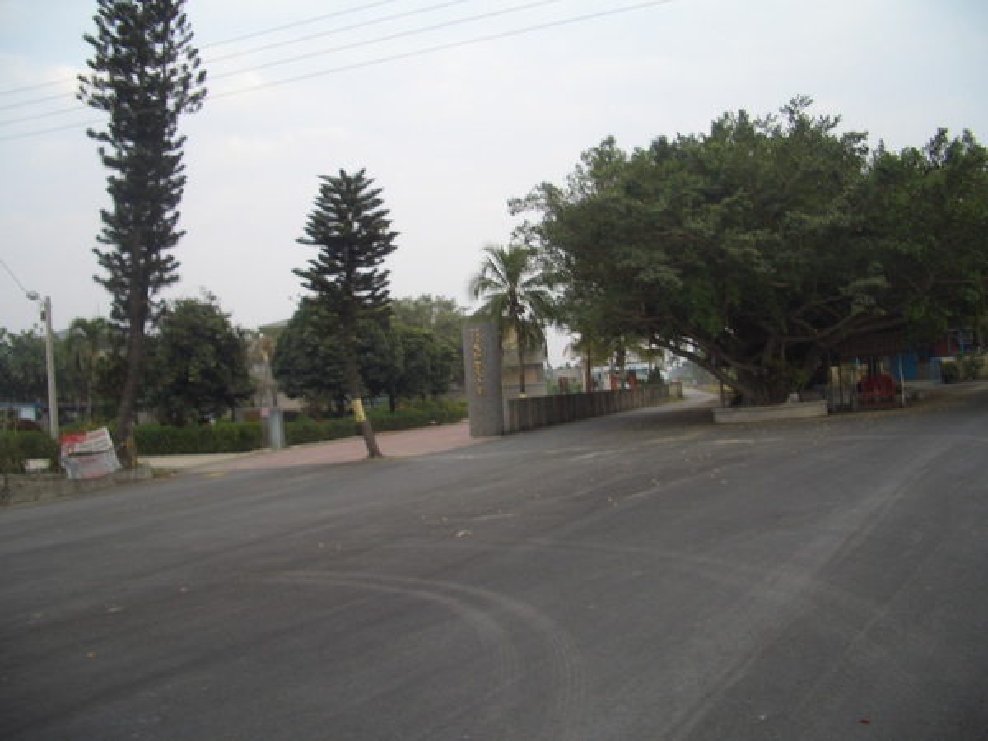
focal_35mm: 35
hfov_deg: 52.6
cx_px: 494
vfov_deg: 40.7
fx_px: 999
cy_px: 370
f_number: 2.6
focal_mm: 5.8
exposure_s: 1/250
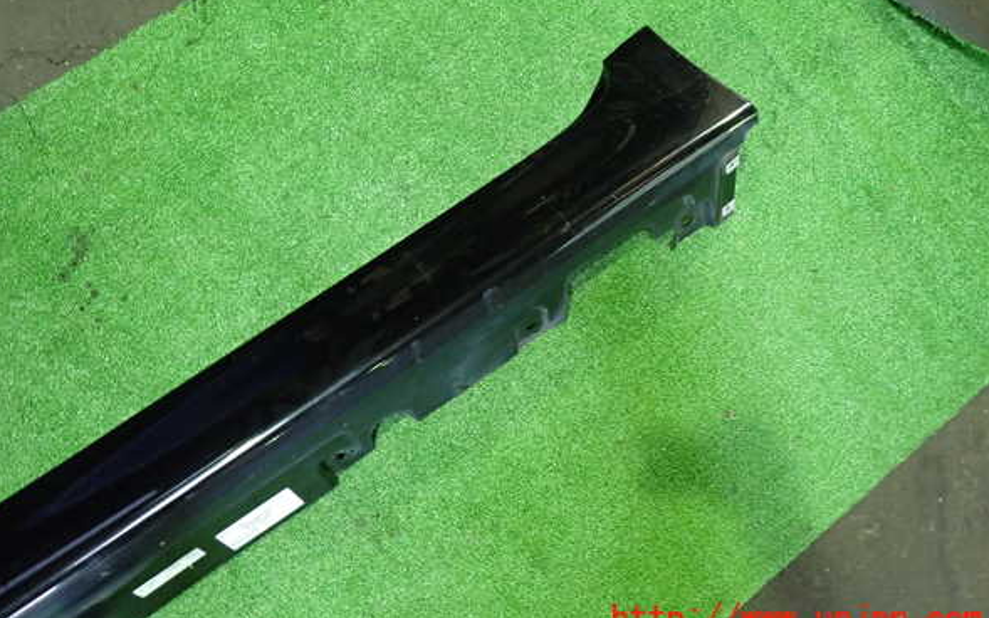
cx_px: 487
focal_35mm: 27
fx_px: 728
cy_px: 264
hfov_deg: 68.4
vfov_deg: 45.9
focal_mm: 4.5
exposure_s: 1/30
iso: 500
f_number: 2
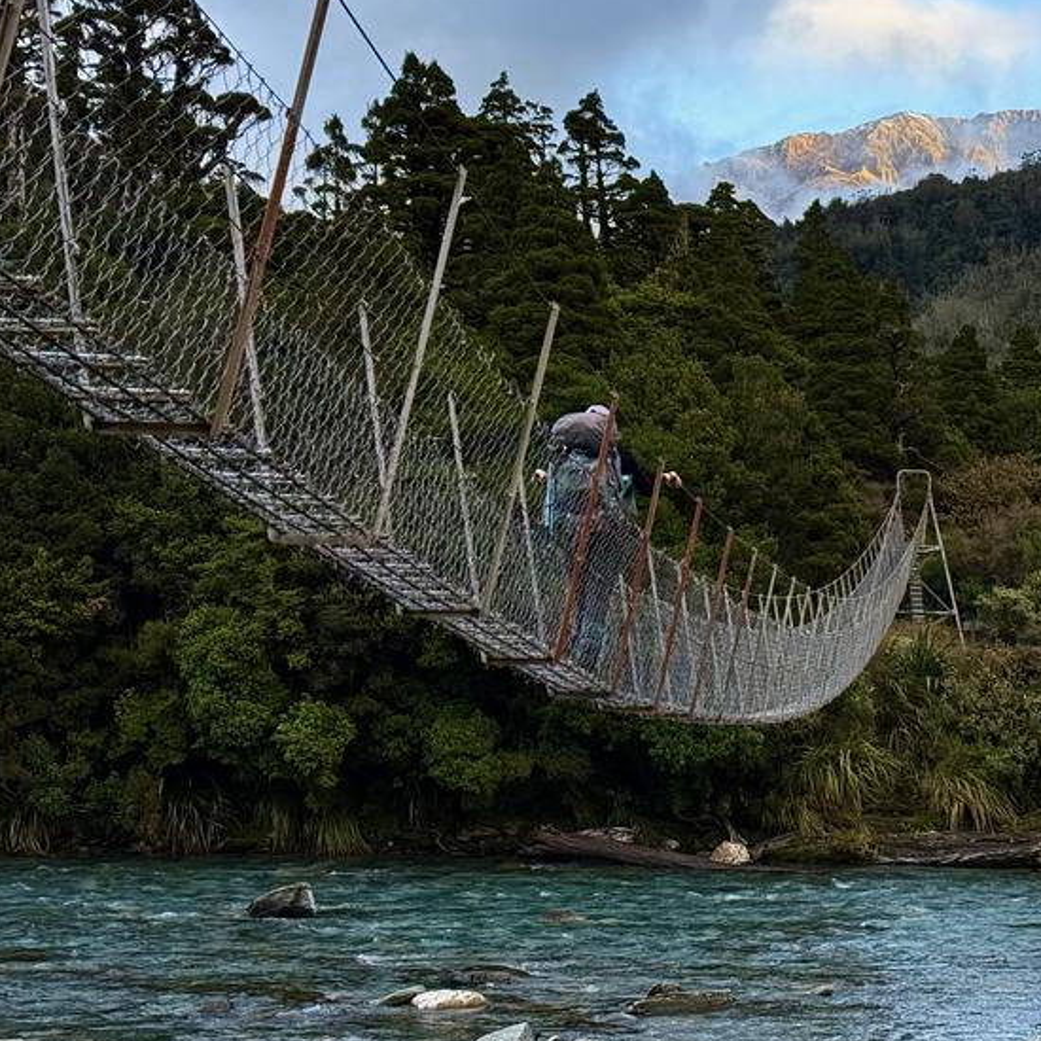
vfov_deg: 21.8
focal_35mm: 79
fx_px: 2688
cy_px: 352
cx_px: 924
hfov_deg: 21.5
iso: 100
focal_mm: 6.76
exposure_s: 1/242
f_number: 1.78
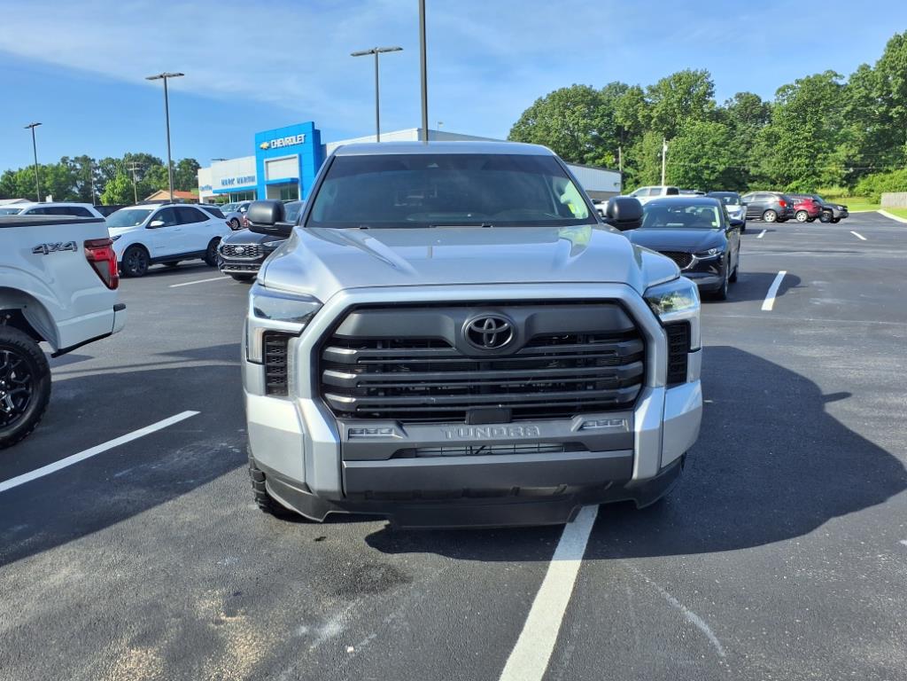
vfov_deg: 51.4
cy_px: 340
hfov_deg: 65.3
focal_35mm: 27
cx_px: 454
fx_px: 707
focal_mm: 3.58
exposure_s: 1/1250
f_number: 1.9
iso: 40
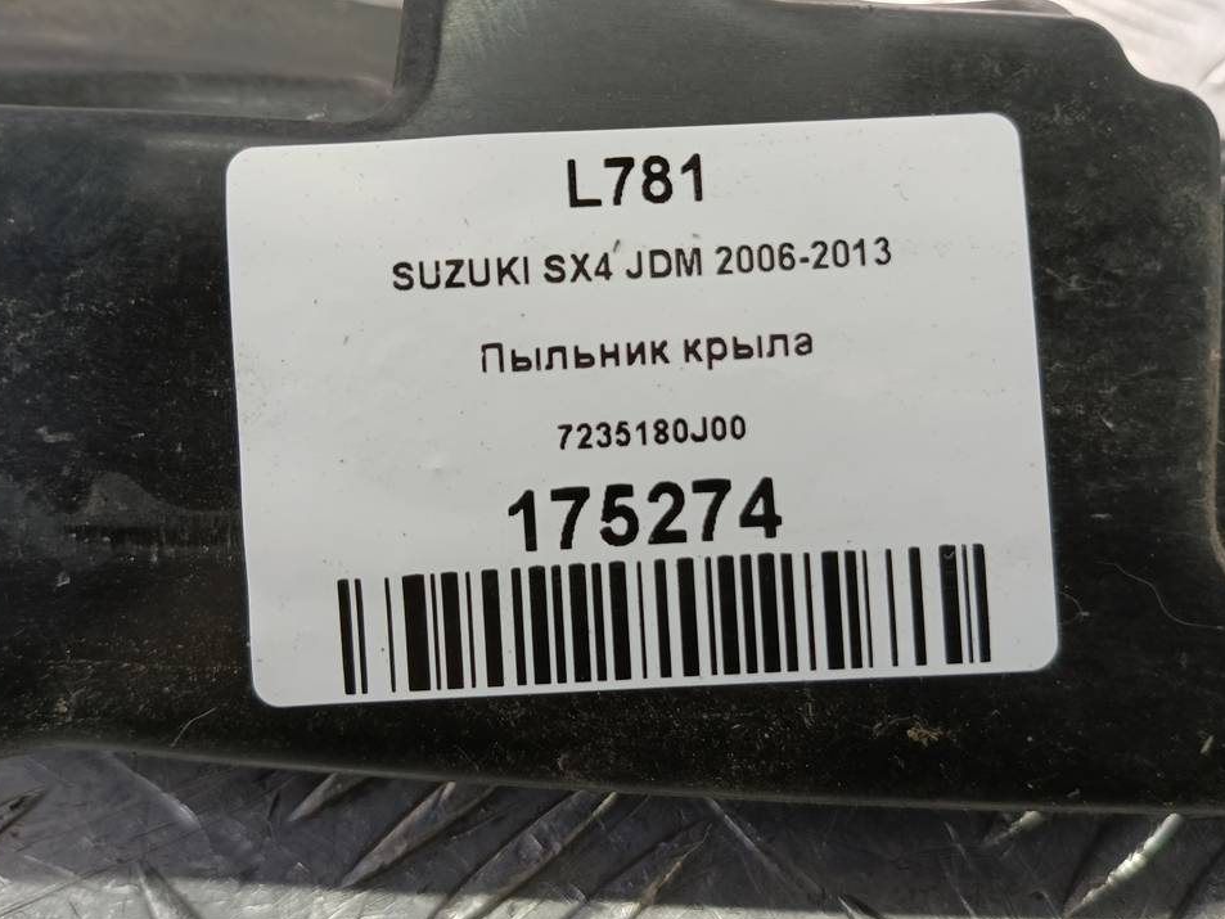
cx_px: 621
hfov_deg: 61.7
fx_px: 1026
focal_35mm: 29
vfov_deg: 48.2
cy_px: 431
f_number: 1.6
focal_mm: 4.11
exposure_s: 1/50
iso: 128
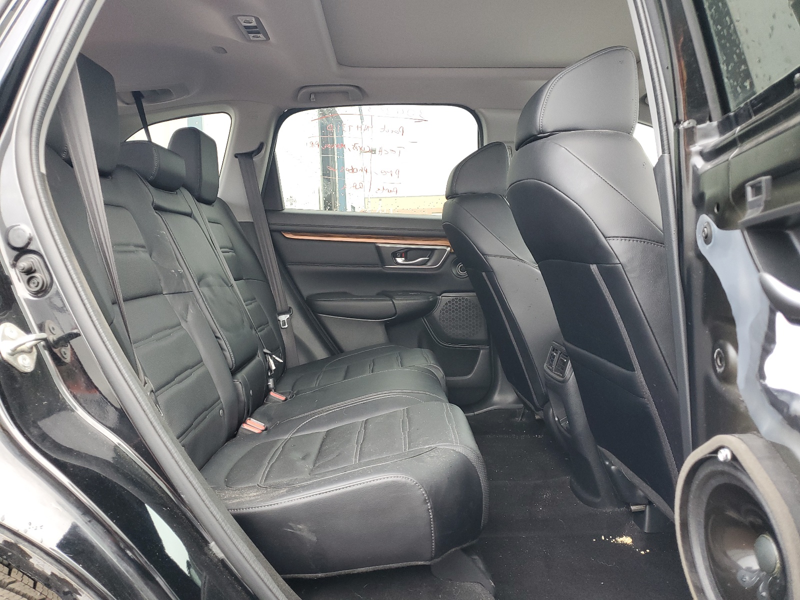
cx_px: 400
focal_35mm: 26
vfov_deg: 53.1
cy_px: 300
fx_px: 601
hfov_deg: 67.3
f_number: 1.5
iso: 97
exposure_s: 1/120
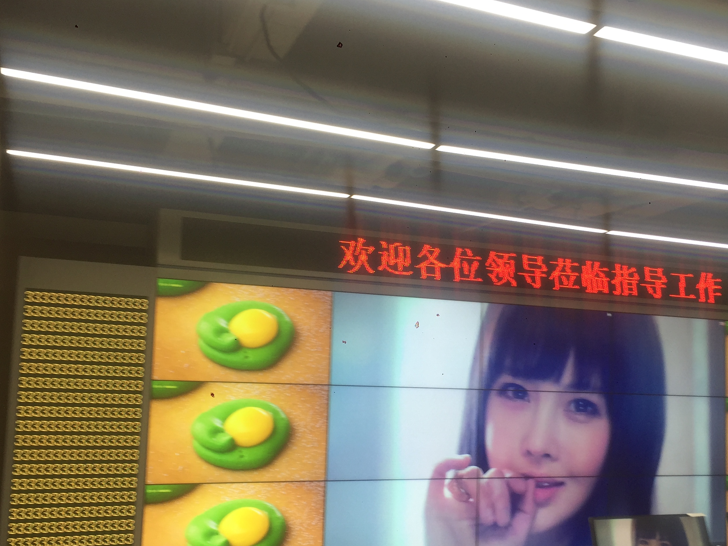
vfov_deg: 33.5
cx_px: 467
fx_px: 904
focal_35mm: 43
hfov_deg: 43.4
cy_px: 334
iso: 32
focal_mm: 4.15
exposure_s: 1/50
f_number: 2.2
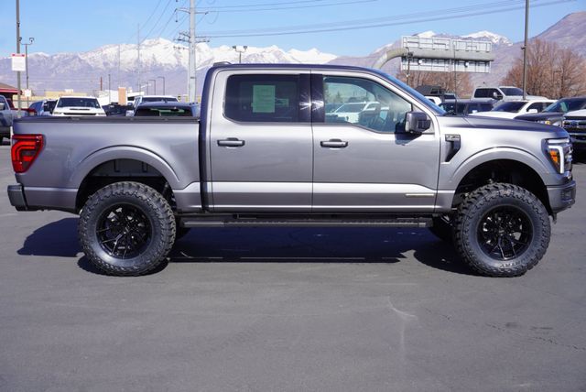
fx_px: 733
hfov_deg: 43.6
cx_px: 293
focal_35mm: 45
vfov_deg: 29.9
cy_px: 196
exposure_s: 1/125
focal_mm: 30
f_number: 11
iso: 100
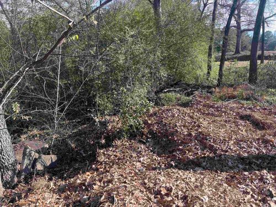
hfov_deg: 69.4
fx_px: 199
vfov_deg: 54.9
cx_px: 138
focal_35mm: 25
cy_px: 104
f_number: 1.6
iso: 32
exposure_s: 1/696
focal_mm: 5.1
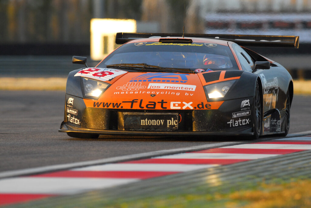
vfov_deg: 3.1
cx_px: 156
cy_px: 104
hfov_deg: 4.6
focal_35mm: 450
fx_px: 3891
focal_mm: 300
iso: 640
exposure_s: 1/1000
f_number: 5
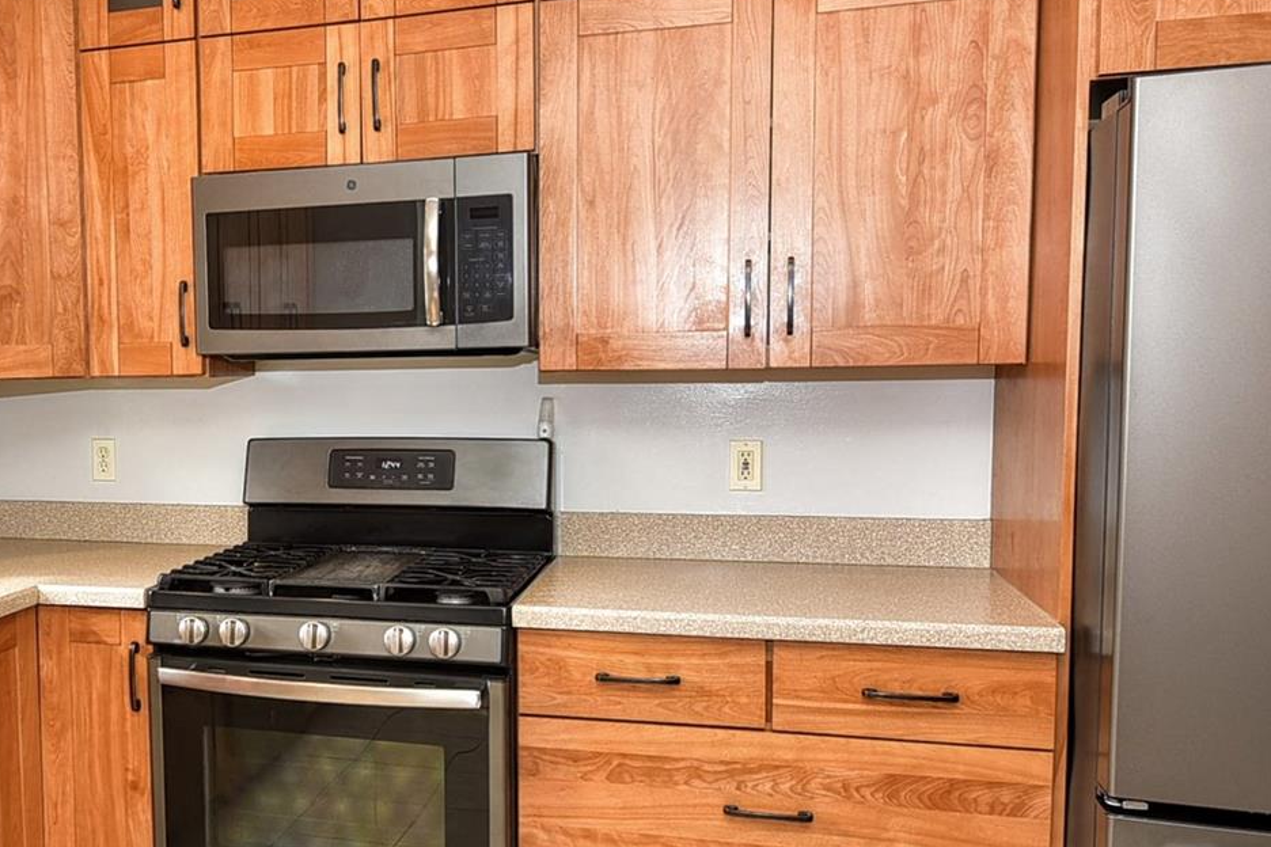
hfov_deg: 51.7
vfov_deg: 37.8
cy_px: 472
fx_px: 1236
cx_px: 295
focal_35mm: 35
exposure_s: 1/60
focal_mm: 16
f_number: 4
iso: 250
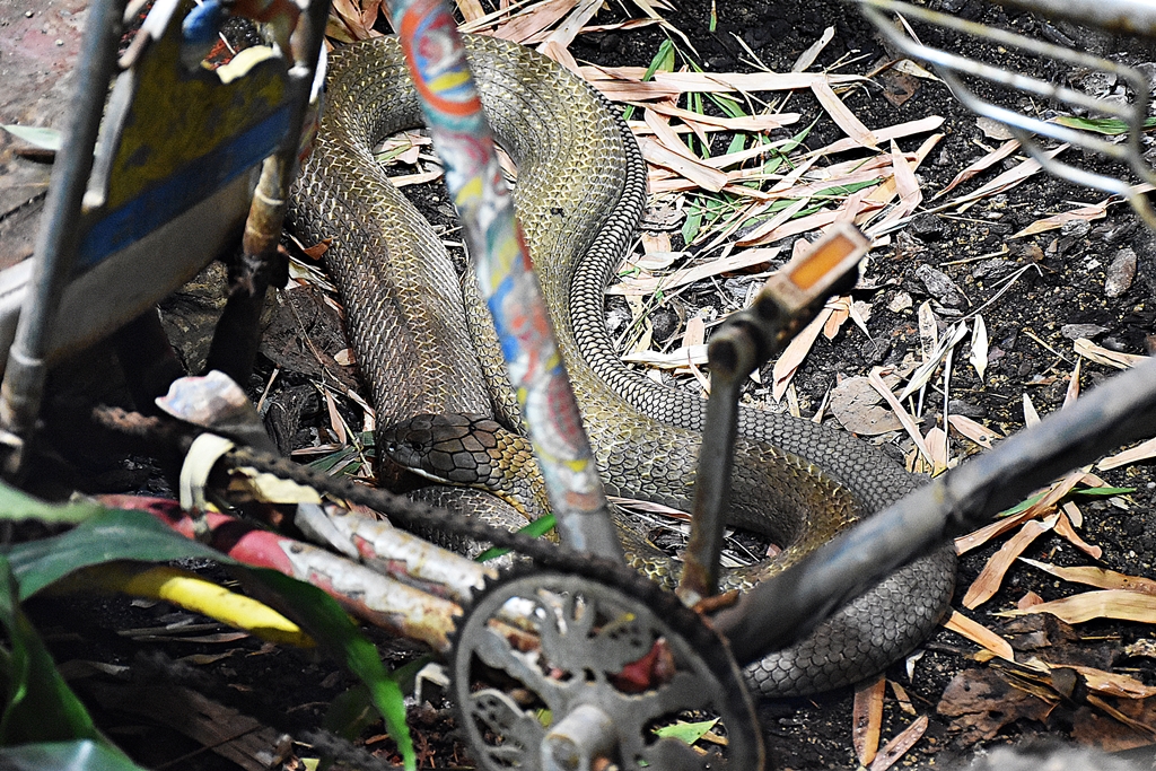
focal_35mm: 90
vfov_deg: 15.2
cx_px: 578
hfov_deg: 22.6
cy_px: 386
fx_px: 2890
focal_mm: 60
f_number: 5
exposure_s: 1/125
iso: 4000
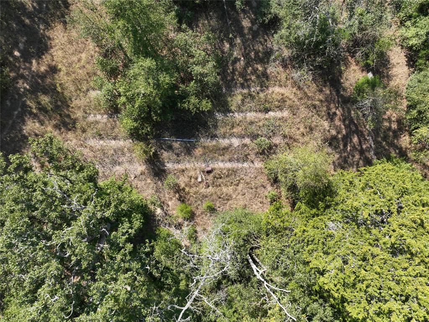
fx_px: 297
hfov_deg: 71.6
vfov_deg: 56.8
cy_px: 161
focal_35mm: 24
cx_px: 214
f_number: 2.8
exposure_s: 1/1250
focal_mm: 12.29
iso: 100
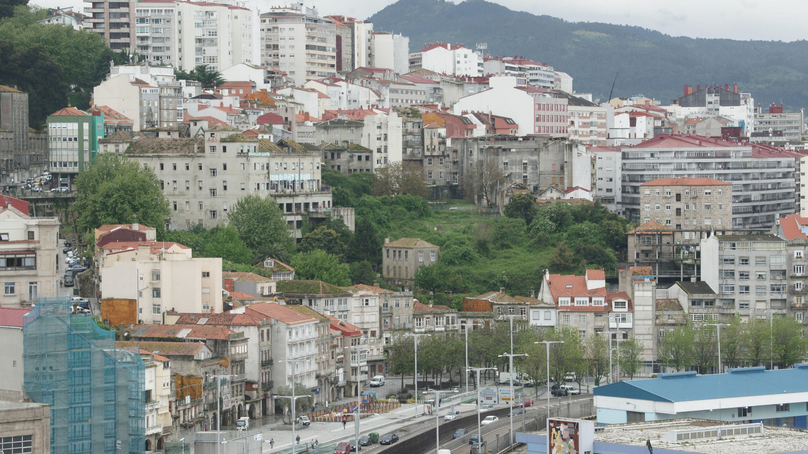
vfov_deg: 9.6
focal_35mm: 126
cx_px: 404
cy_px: 248
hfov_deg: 17.0
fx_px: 2699
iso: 800
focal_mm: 120
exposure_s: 1/250
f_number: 13
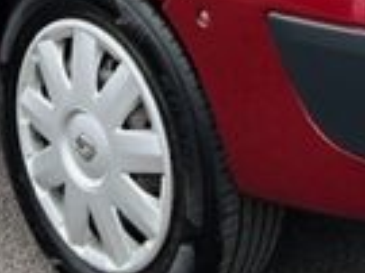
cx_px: 238
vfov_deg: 10.7
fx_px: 1296
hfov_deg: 16.0
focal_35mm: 123
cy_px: -322
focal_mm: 5.7
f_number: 1.5
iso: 50
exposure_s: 1/379
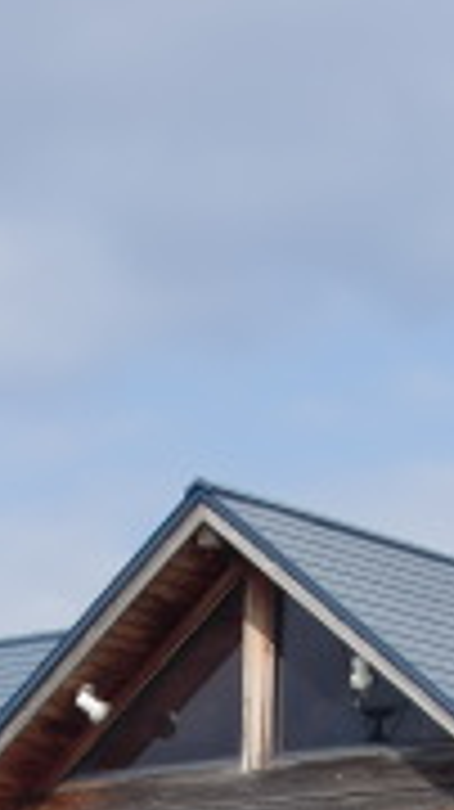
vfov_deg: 13.8
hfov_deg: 8.0
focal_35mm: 151
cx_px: 270
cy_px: 1022
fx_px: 3238
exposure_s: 1/160
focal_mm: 6.9
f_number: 8
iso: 64
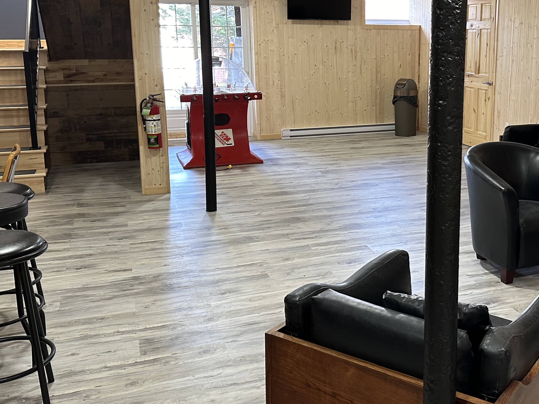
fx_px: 623
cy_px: 146
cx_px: 375
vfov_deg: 35.7
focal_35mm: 40
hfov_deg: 45.8
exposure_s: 1/60
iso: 200
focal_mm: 6.86
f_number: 1.78
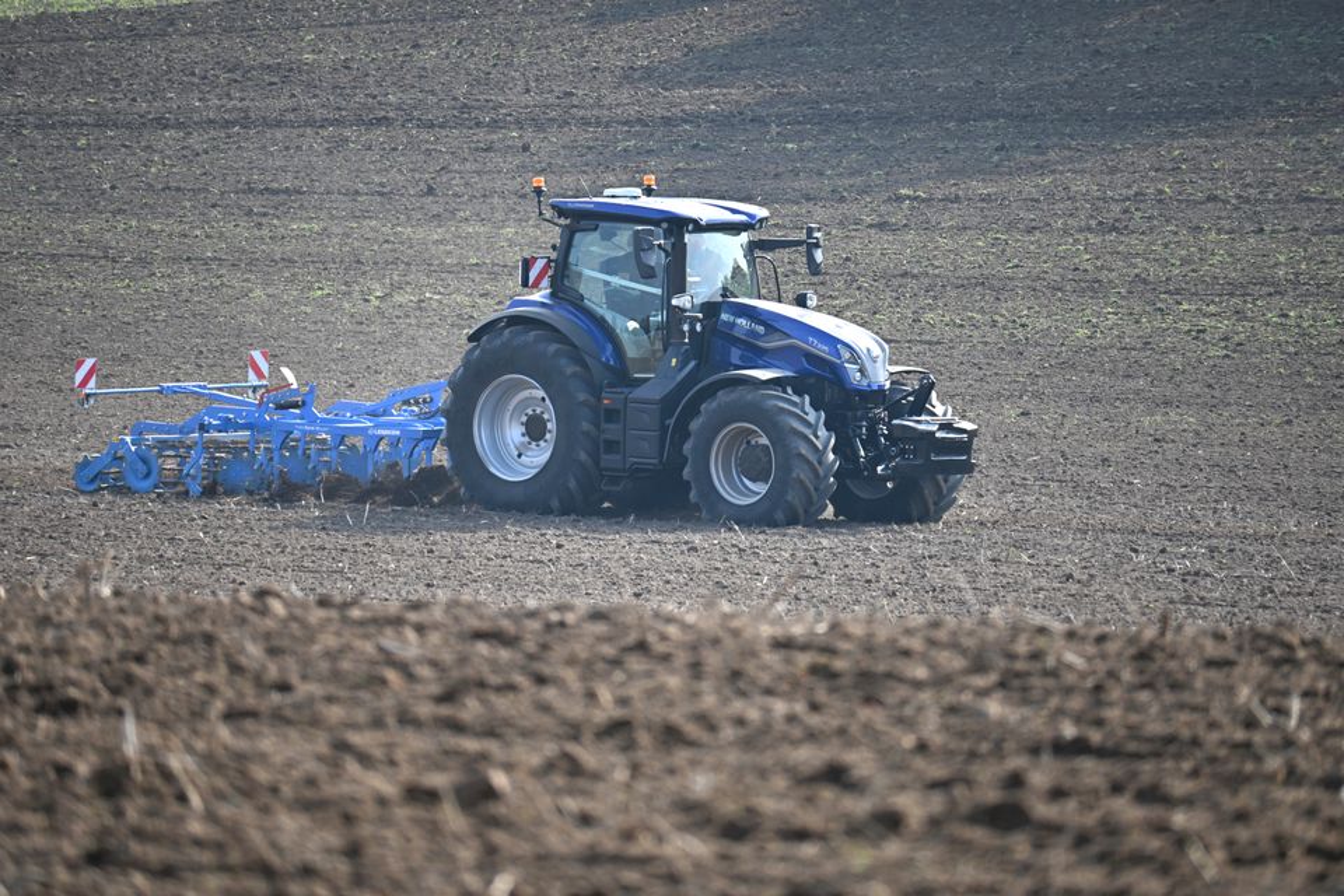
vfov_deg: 3.7
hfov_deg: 5.5
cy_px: 448
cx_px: 672
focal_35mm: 375
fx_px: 13999
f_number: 6.3
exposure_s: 1/400
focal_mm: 250
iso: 220
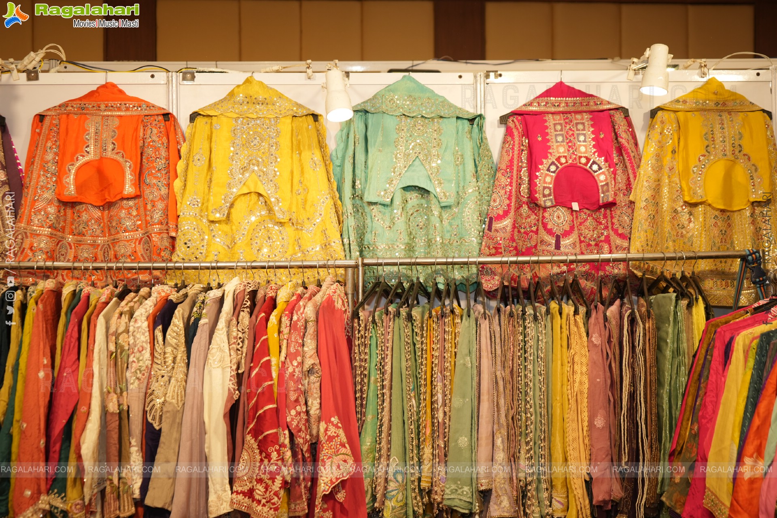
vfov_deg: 31.2
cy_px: 259
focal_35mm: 43
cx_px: 388
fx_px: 928
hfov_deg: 45.4
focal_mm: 43
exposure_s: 1/160
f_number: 5
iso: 500
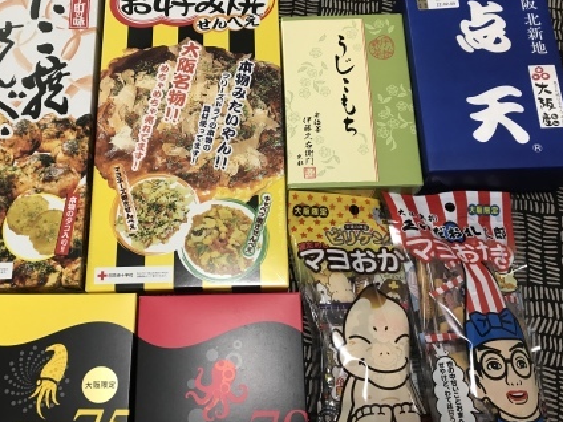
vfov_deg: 42.8
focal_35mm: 33
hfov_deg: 55.2
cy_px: 245
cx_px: 246
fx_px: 537
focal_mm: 3.99
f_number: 1.8
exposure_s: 1/17
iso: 40
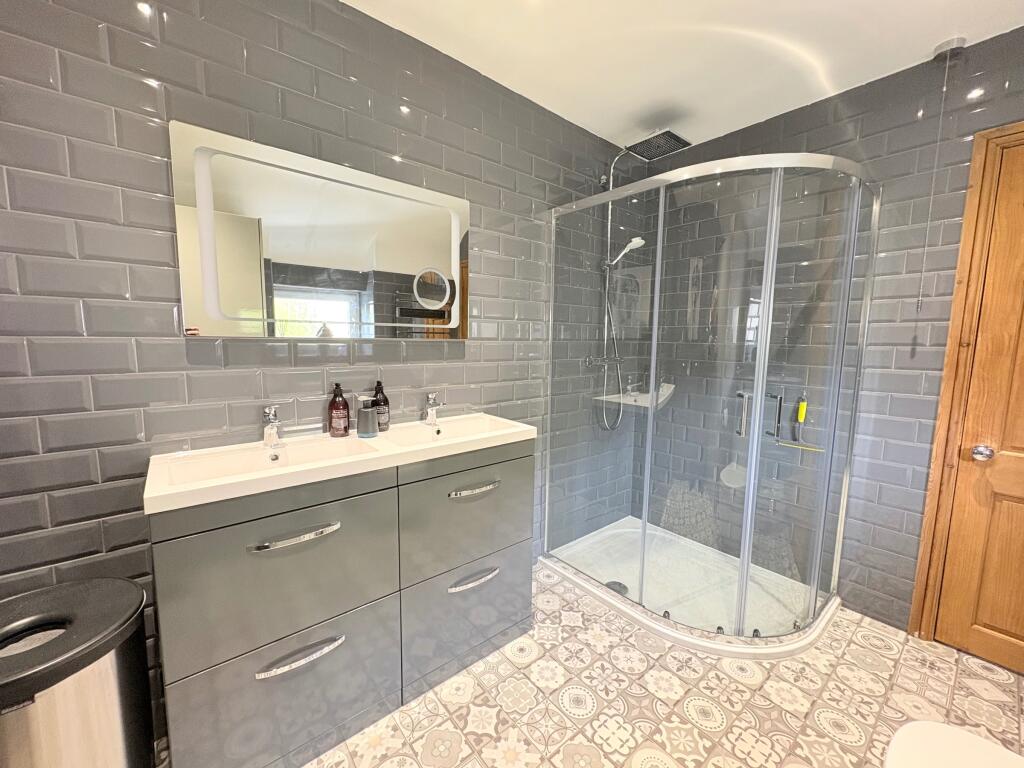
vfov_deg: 85.7
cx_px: 512
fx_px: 414
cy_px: 384
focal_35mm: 14
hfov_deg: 102.1
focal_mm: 2.22
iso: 320
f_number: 2.2
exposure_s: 1/50
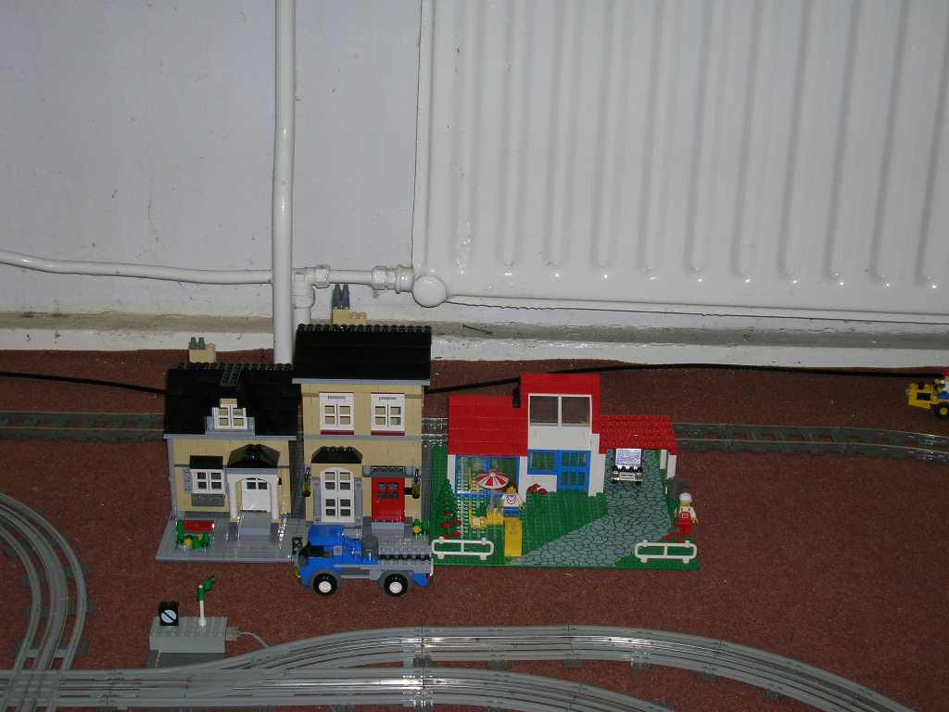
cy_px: 356
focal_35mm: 58
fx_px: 1590
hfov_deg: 33.2
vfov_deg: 25.2
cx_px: 474
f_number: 3.5
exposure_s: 1/60.1
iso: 50
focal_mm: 9.7
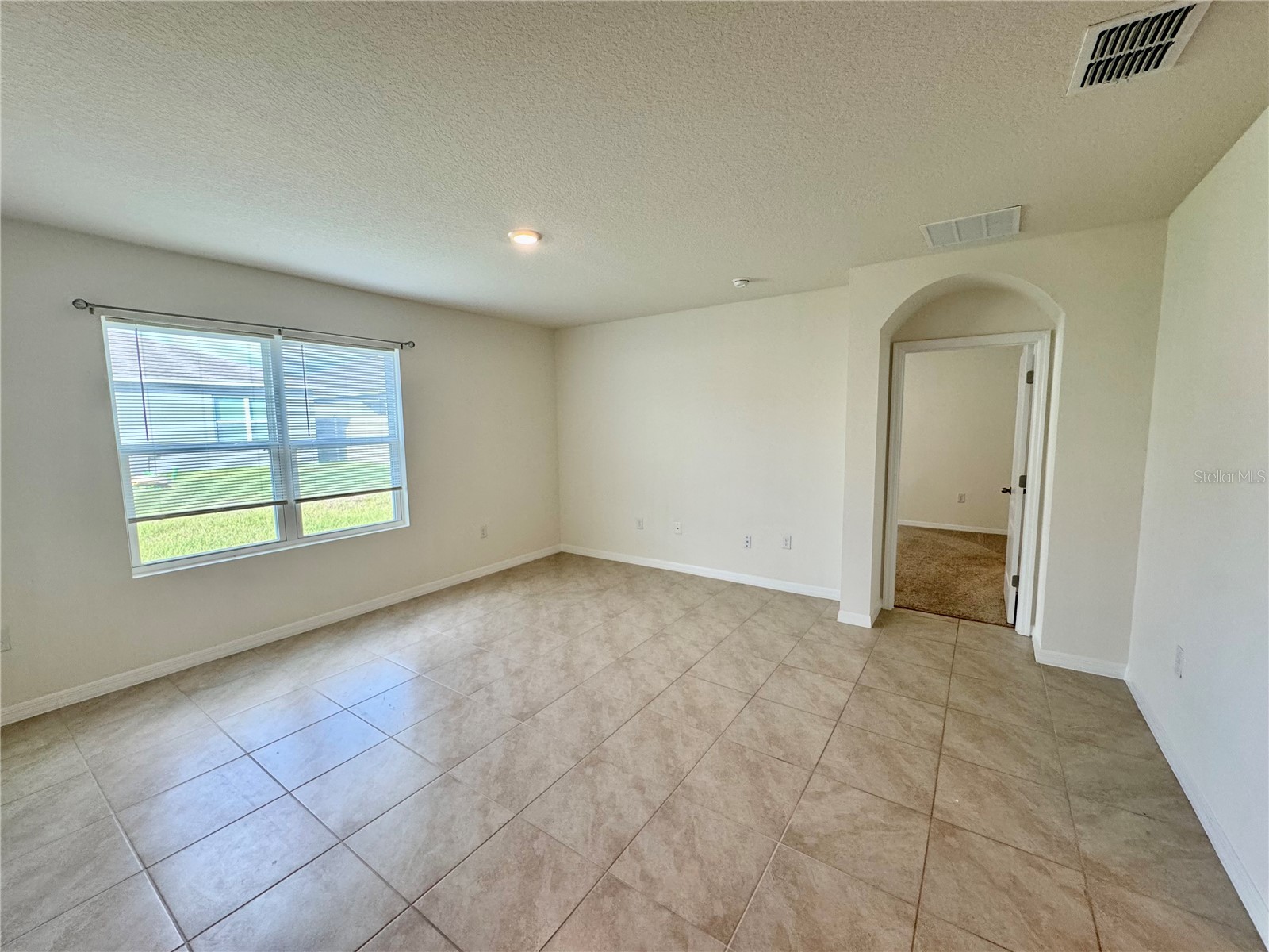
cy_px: 476
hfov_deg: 102.1
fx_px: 513
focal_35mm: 14
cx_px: 634
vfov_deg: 85.7
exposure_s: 1/120
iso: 200
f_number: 2.2
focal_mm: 2.22
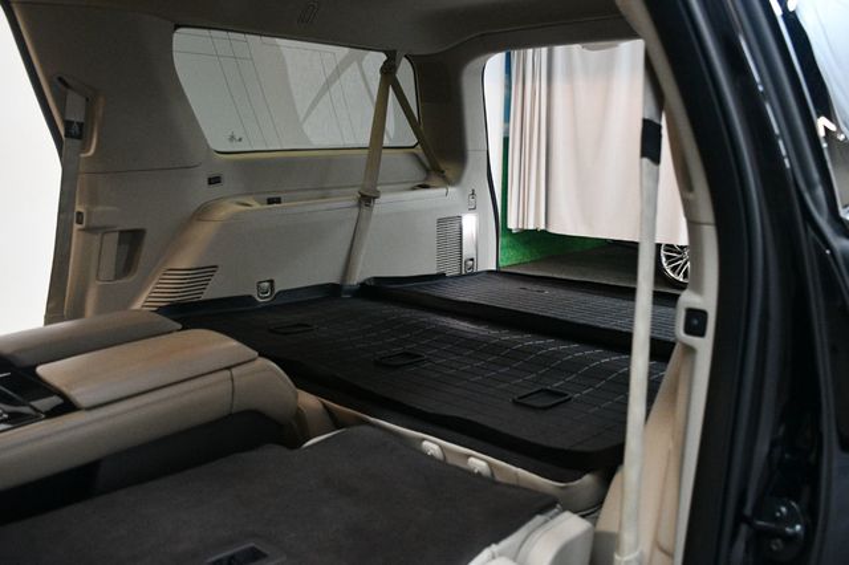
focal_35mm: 33
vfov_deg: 39.9
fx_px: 778
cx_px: 424
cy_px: 282
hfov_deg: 57.2
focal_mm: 22
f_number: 3.5
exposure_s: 1/125
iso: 3200
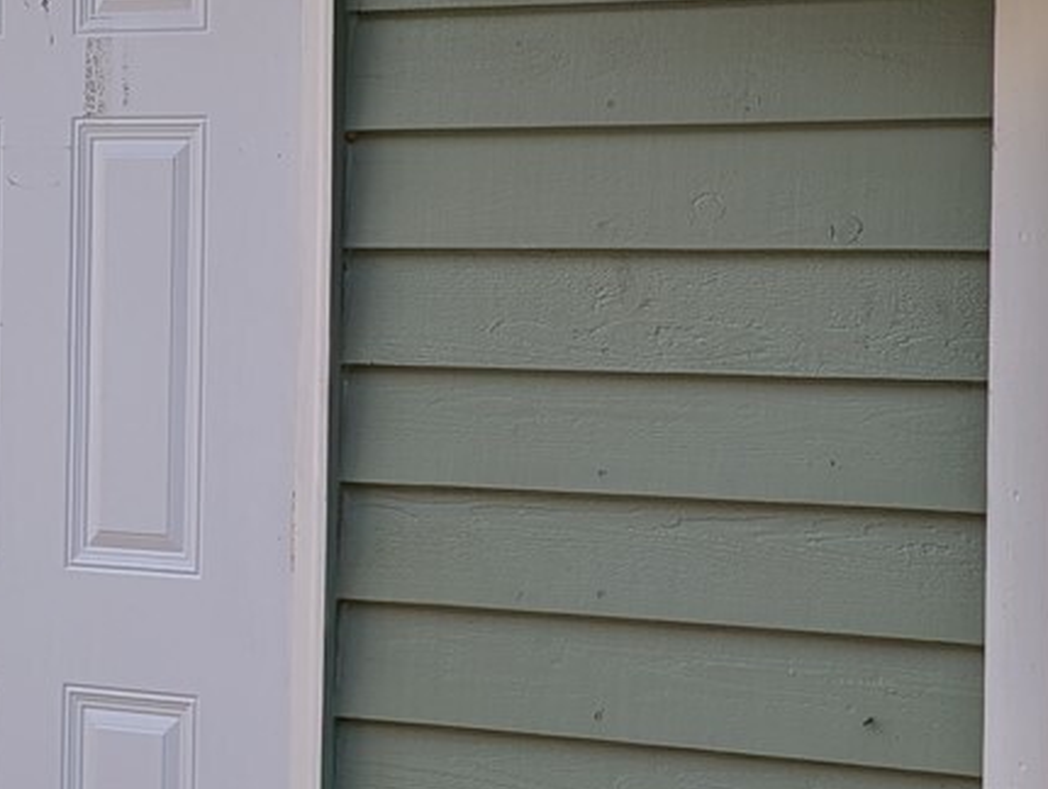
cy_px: 308
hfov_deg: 22.0
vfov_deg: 16.6
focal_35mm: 89
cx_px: 507
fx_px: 2699
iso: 21
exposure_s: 1/907
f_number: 1.68
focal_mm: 6.9
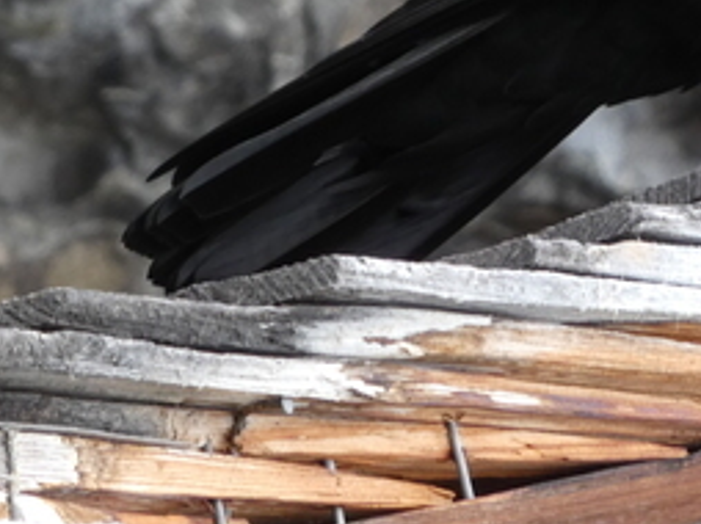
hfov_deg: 2.3
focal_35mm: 864
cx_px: 524
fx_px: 17480
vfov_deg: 1.7
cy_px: -22
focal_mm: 49.1
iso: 200
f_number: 5.5
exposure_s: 1/80
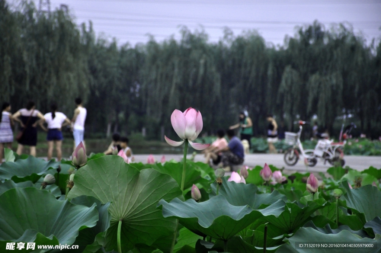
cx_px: 190
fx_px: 1348
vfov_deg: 10.7
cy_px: 126
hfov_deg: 16.1
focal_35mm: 128
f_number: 5.3
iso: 1600
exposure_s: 1/20
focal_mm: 85
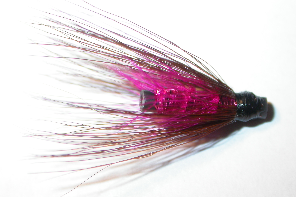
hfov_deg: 20.4
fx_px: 822
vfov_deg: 13.7
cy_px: 96
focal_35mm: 100
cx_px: 148
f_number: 3.9
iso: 100
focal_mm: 20
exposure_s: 1/84.6
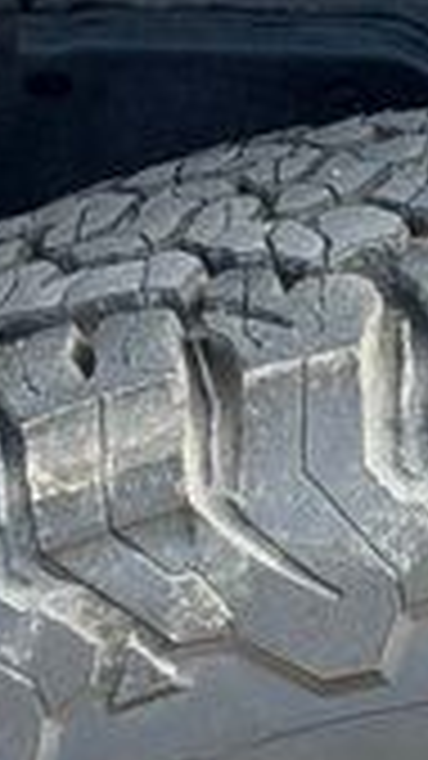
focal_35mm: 317
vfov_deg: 6.6
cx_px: 793
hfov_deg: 3.8
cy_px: 1637
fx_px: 6399
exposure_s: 1/261
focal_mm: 6.76
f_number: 1.78
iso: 64
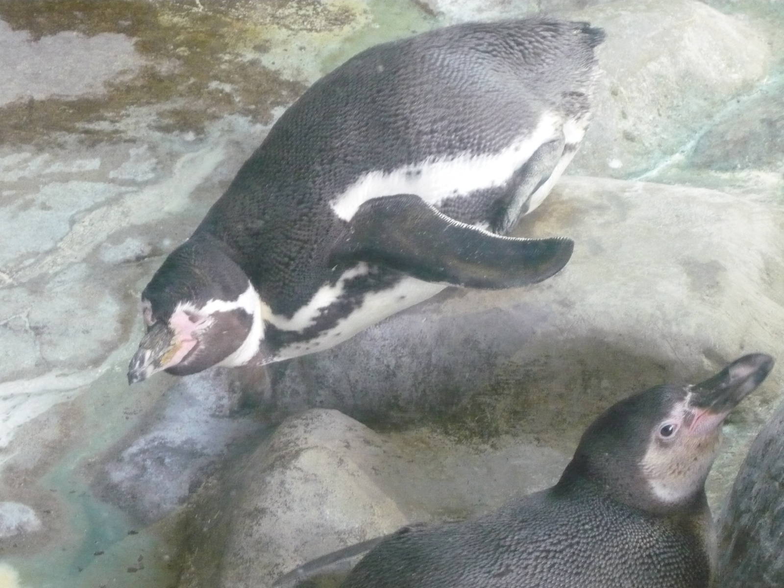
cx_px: 392
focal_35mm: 100
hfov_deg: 19.6
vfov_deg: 14.8
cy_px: 294
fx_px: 2265
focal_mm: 16.5
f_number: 5.1
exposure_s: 1/13
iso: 800
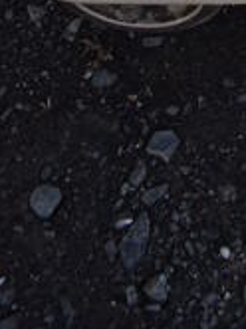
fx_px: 1358
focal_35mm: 143
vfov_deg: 11.0
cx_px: 506
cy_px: -522
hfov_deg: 9.6
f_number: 5.6
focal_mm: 18
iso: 200
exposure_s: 1/125
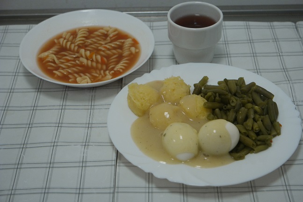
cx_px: 152
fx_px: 581
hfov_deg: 29.2
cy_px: 101
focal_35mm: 69
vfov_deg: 19.7
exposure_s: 1/250
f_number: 5.6
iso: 1600
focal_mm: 45
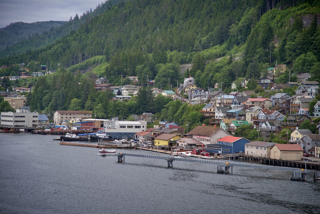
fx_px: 1067
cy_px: 107
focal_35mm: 120
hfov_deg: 17.1
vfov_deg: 11.4
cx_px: 160
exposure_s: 1/250
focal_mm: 120
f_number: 5
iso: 100
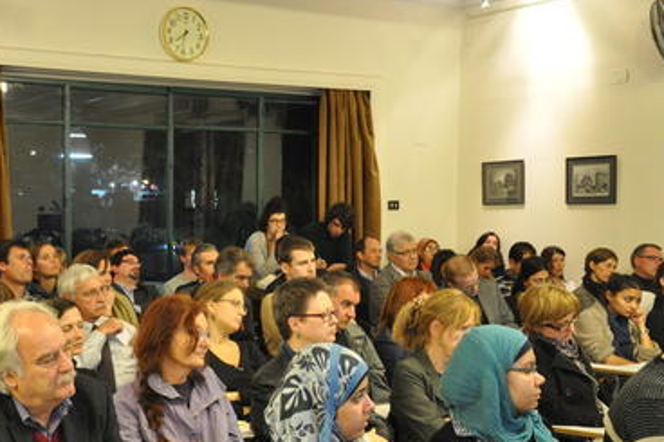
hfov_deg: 34.8
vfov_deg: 23.6
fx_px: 1051
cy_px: 296
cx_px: 238
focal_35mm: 57
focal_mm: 28
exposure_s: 1/20
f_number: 4.5
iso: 1600
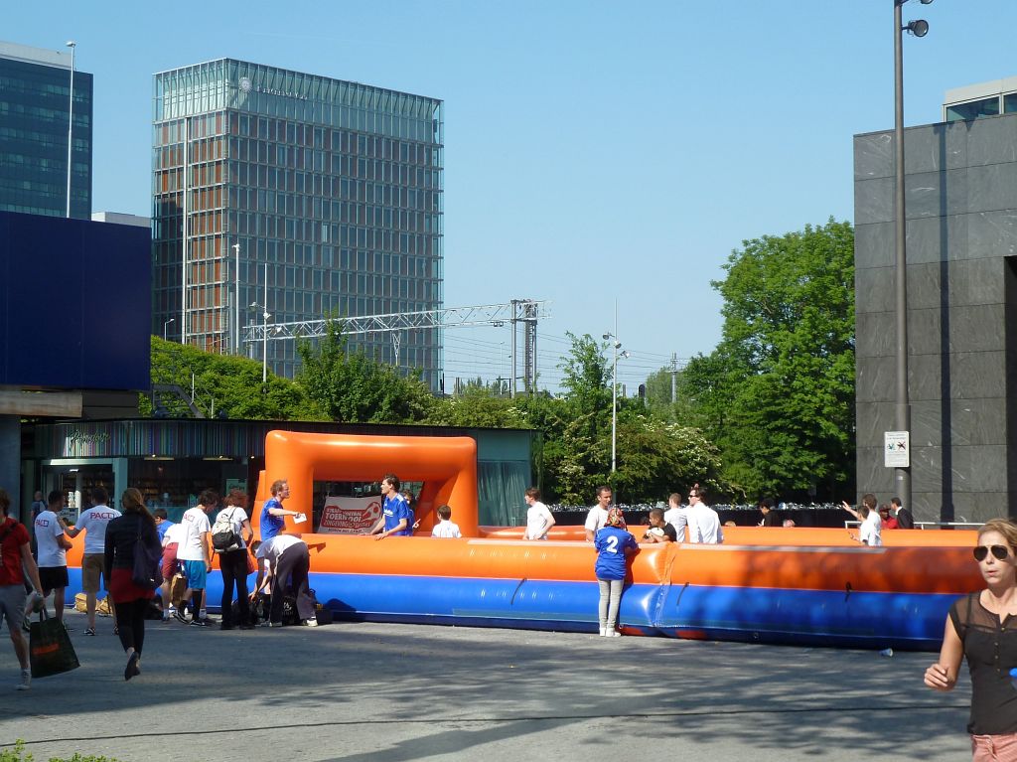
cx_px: 508
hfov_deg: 29.0
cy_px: 381
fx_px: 1968
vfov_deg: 21.9
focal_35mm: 67
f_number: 4.1
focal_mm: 11
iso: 80
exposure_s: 1/400
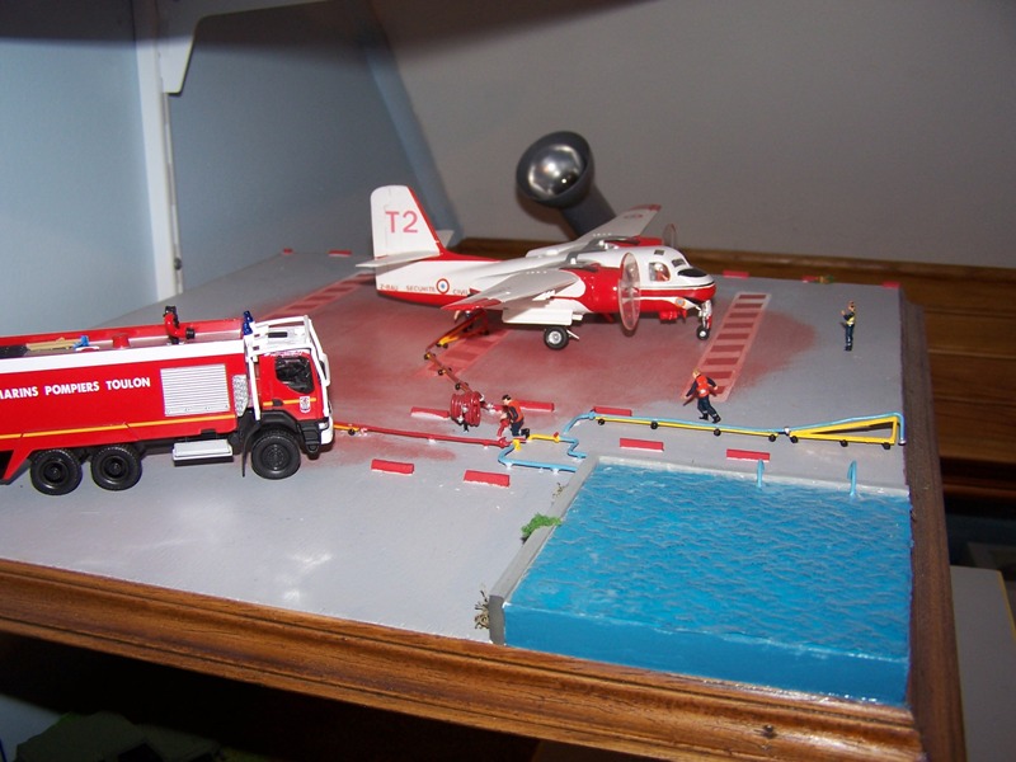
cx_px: 508
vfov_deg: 37.7
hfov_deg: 49.0
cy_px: 381
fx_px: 1115
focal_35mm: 38
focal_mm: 6.3
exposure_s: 1/60
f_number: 2.8
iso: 80
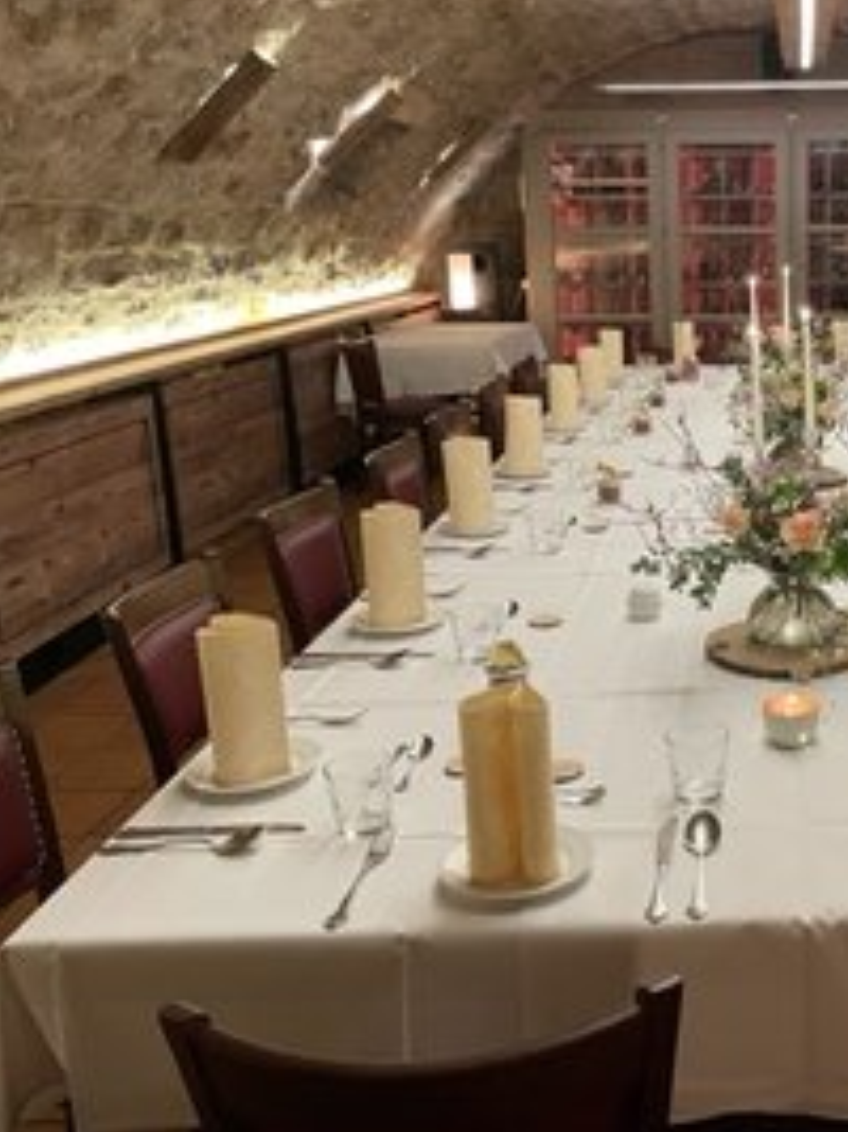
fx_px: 1275
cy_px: 551
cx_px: 776
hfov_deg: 34.6
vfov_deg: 47.9
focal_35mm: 39
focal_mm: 4.2
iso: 200
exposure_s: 1/47
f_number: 1.6
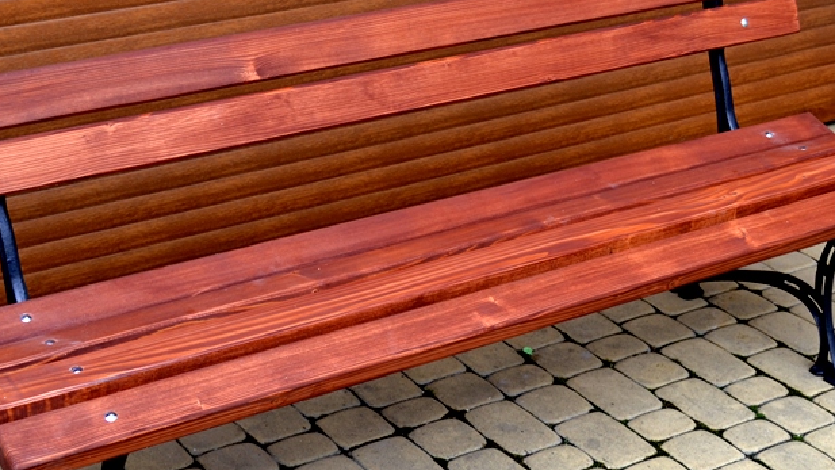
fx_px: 1616
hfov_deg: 29.0
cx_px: 413
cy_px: 273
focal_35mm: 73
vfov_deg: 16.5
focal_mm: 28
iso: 100
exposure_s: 1/60
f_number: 4.5
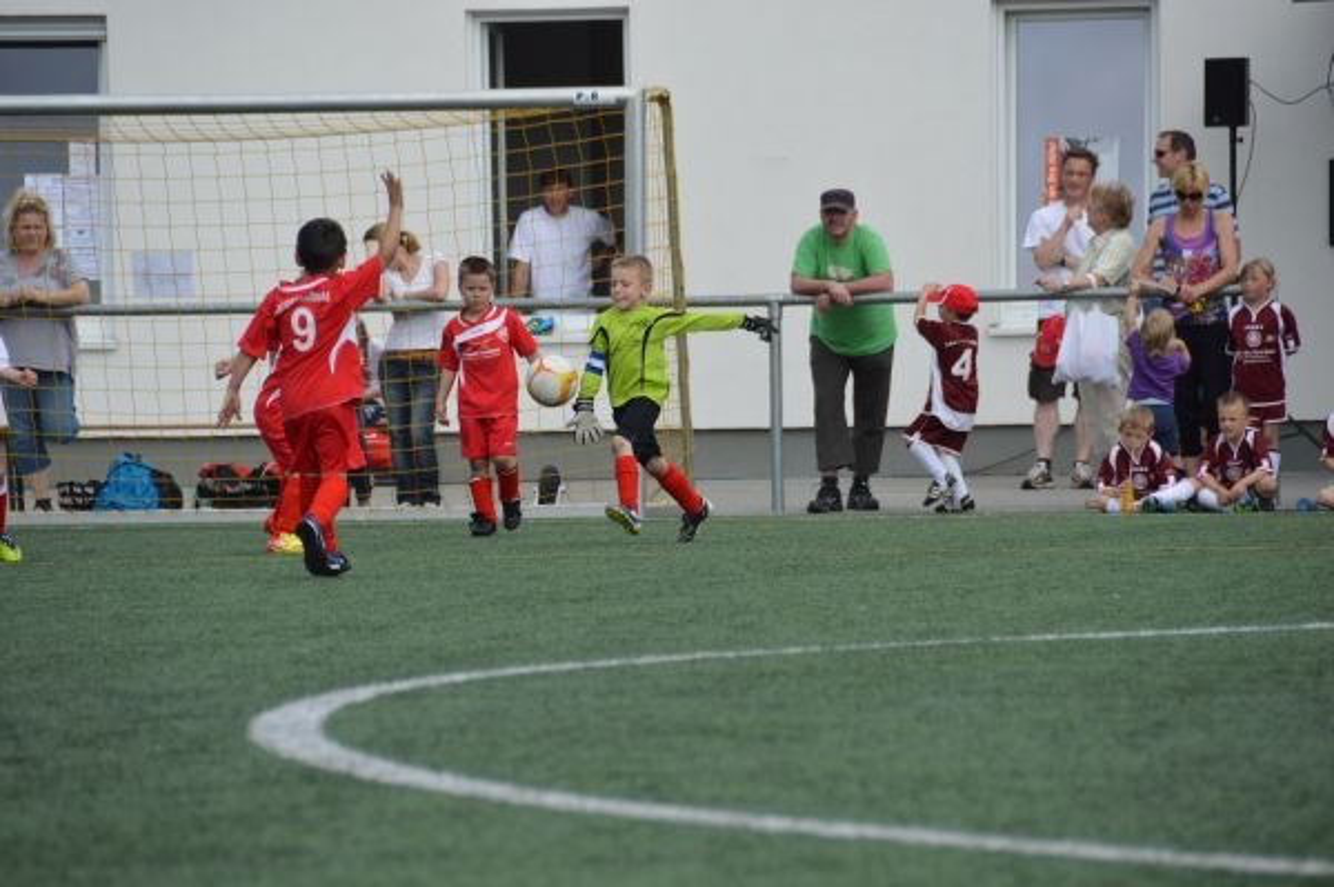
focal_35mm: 300
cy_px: 444
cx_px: 667
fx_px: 11107
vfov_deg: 4.6
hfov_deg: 6.9
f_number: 5.6
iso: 400
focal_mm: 200
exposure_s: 1/1600
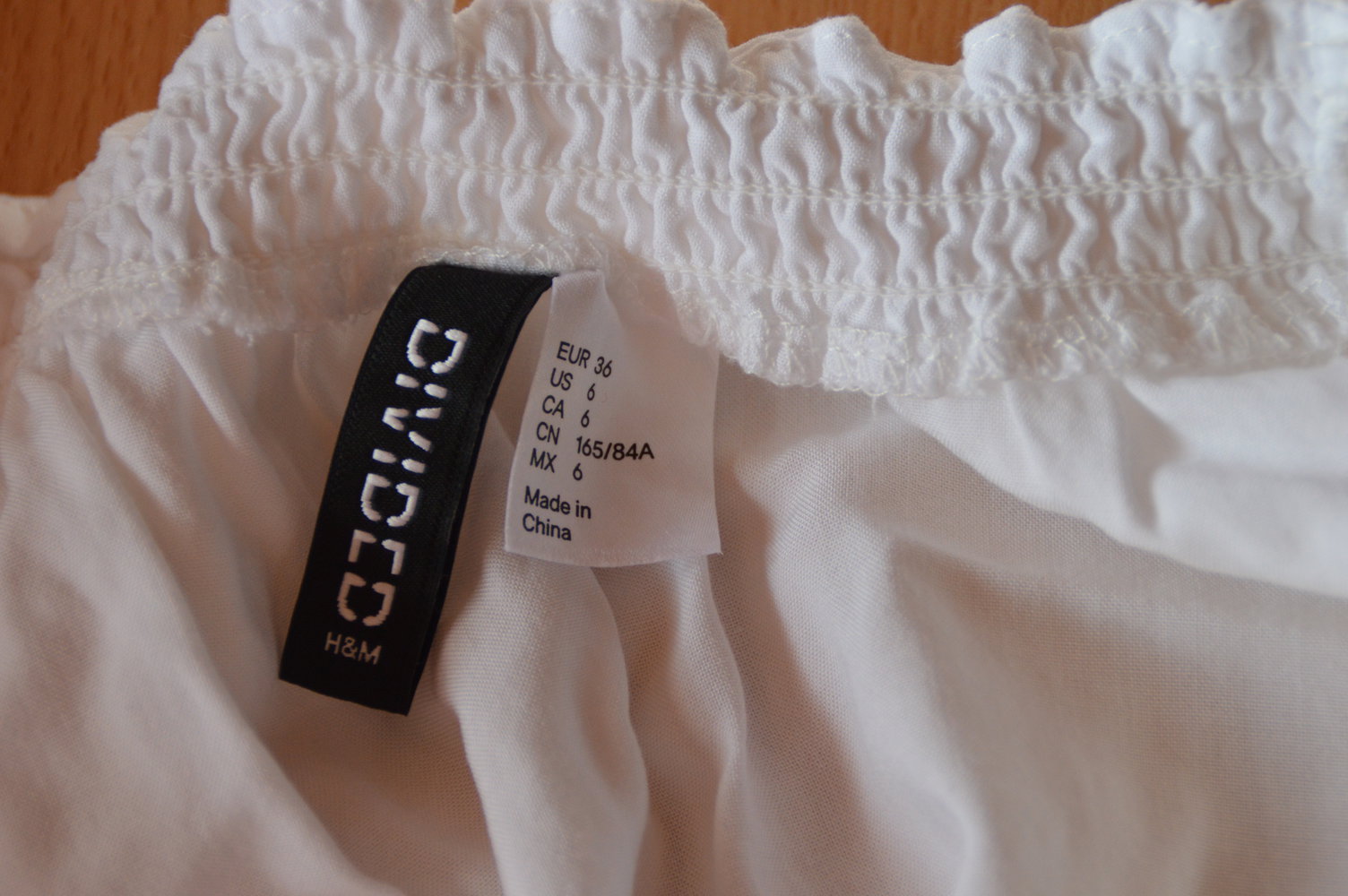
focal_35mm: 129
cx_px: 674
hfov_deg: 15.9
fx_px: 4826
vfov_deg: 10.6
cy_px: 448
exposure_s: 1/125
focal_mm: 86
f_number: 5.6
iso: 800
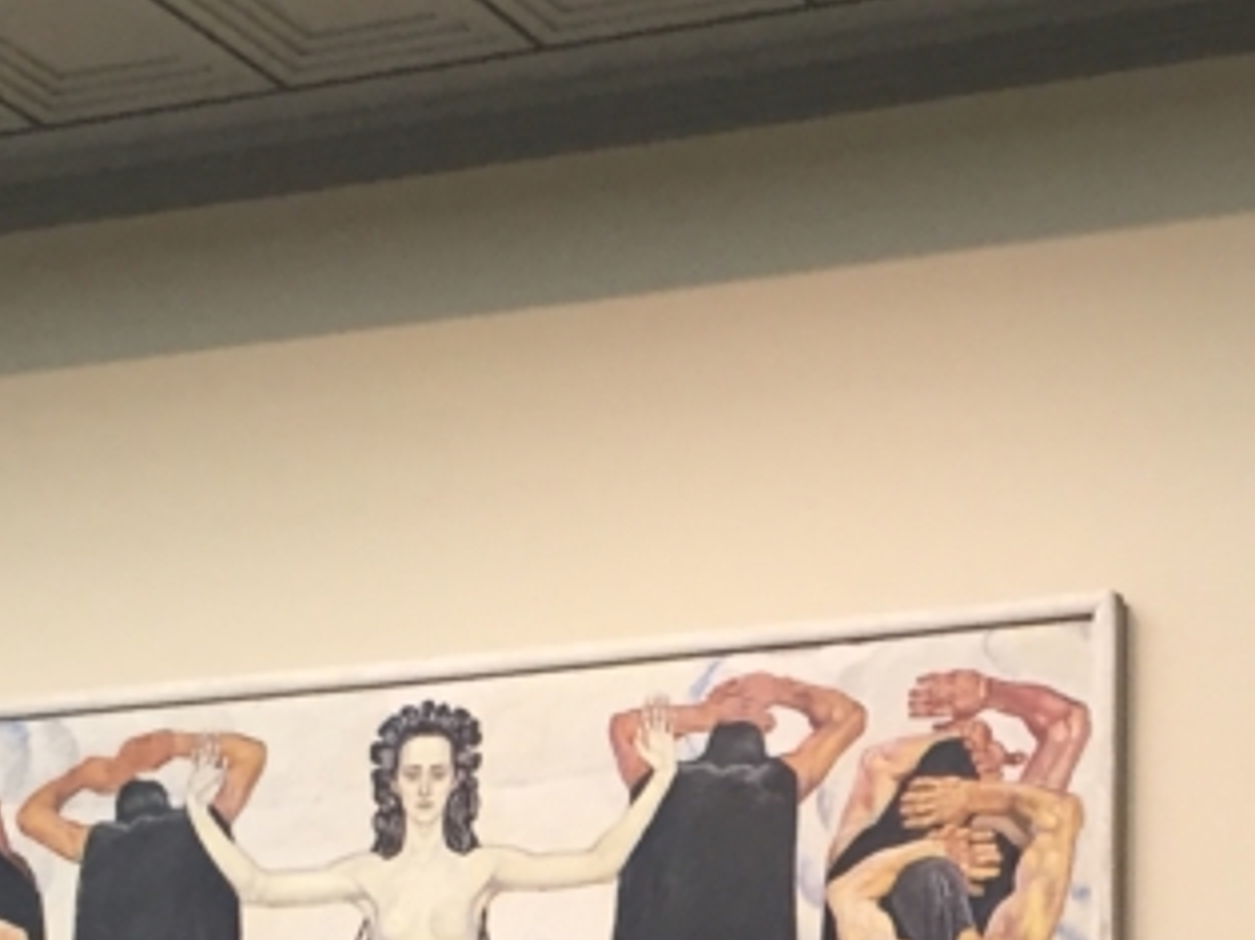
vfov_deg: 13.1
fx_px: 3805
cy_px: 1535
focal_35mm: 105
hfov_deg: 18.5
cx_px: 1040
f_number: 2.2
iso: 64
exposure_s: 1/33
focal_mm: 4.15
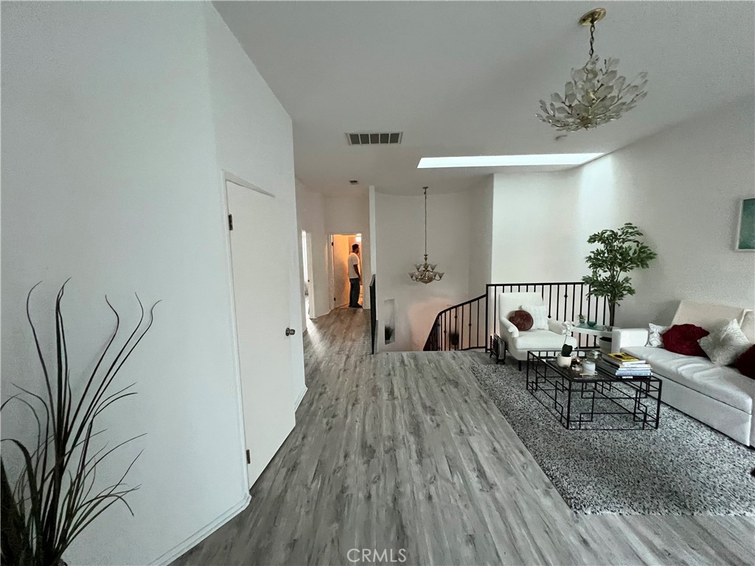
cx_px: 378
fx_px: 284
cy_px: 283
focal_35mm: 13
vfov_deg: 89.9
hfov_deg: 106.2
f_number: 1.8
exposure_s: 1/60
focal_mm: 1.57
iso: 640
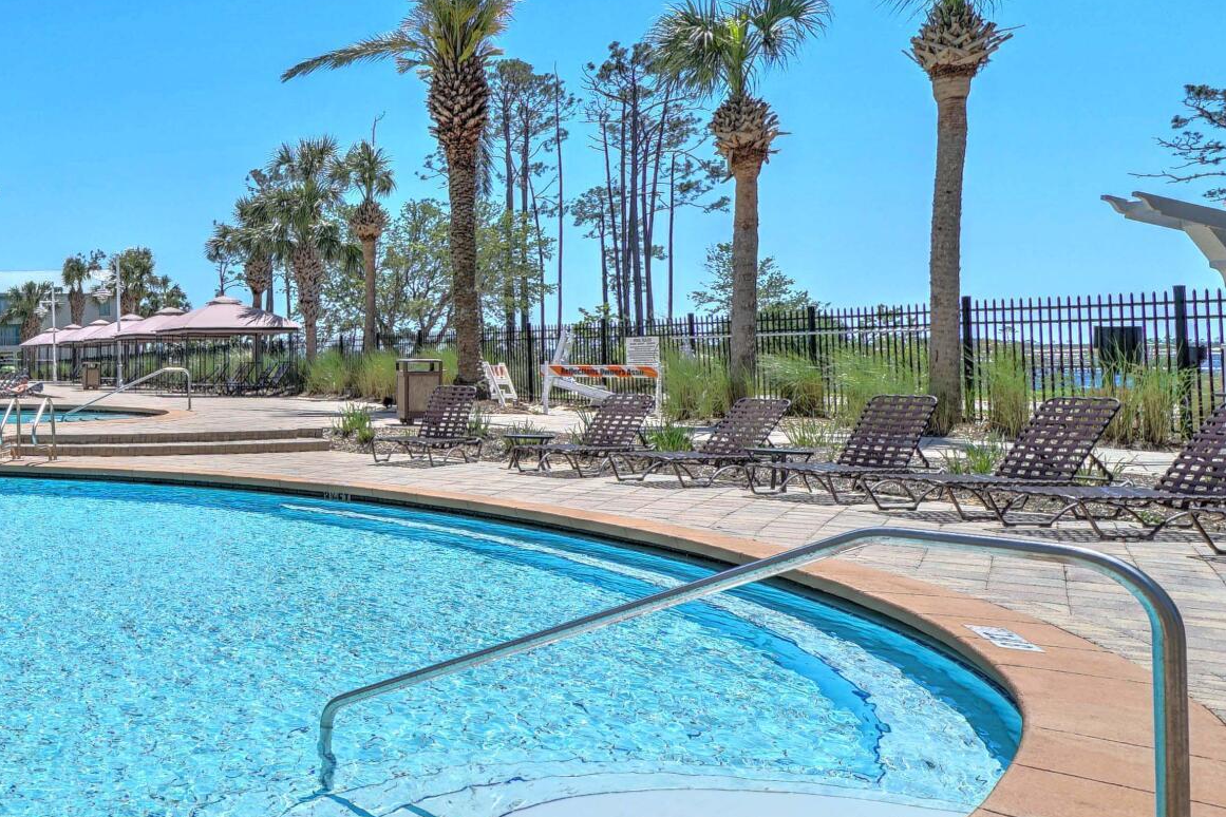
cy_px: 351
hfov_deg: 42.9
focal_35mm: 31
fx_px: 1056
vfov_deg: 42.2
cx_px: -196
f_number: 8
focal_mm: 12
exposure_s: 1/500
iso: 100
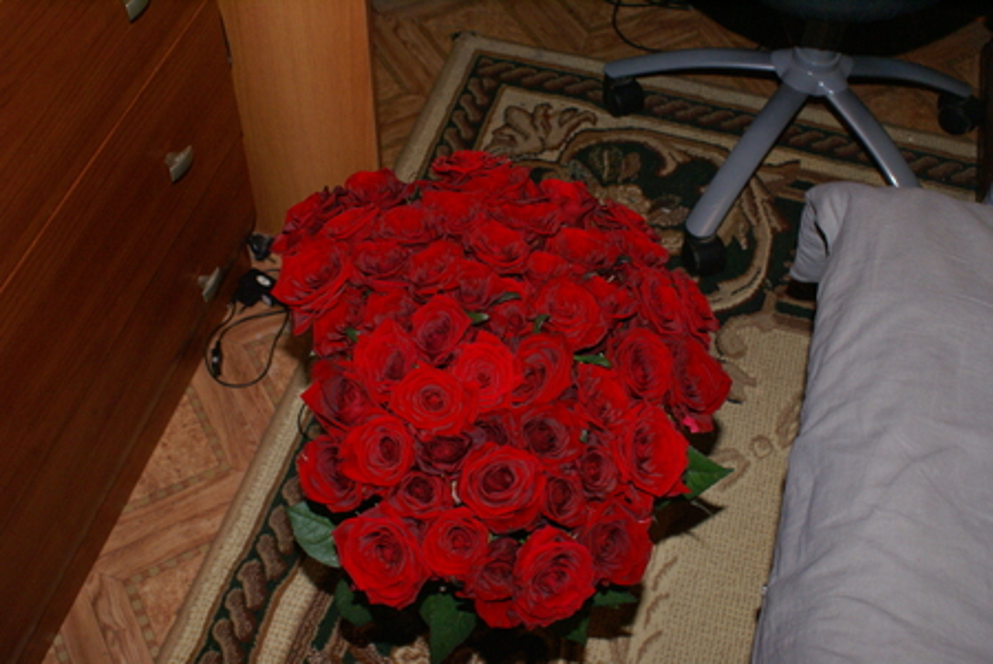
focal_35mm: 39
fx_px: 1077
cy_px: 332
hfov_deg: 49.5
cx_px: 496
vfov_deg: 34.3
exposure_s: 1/60
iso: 400
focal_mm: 26
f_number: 5.6
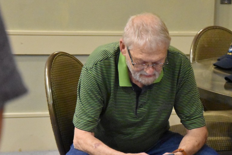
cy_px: 72
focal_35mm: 159
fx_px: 1024
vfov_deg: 8.6
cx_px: 151
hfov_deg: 12.9
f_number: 5.3
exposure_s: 1/60
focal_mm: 70
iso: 12800
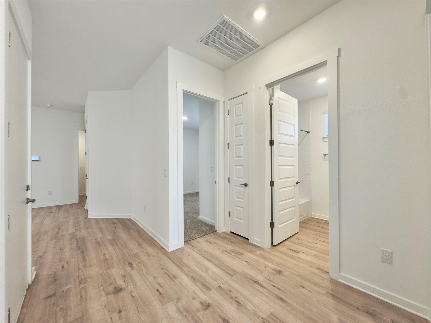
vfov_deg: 85.7
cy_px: 162
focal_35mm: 14
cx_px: 216
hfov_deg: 102.1
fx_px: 174
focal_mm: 2.22
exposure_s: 1/120
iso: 160
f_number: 2.2
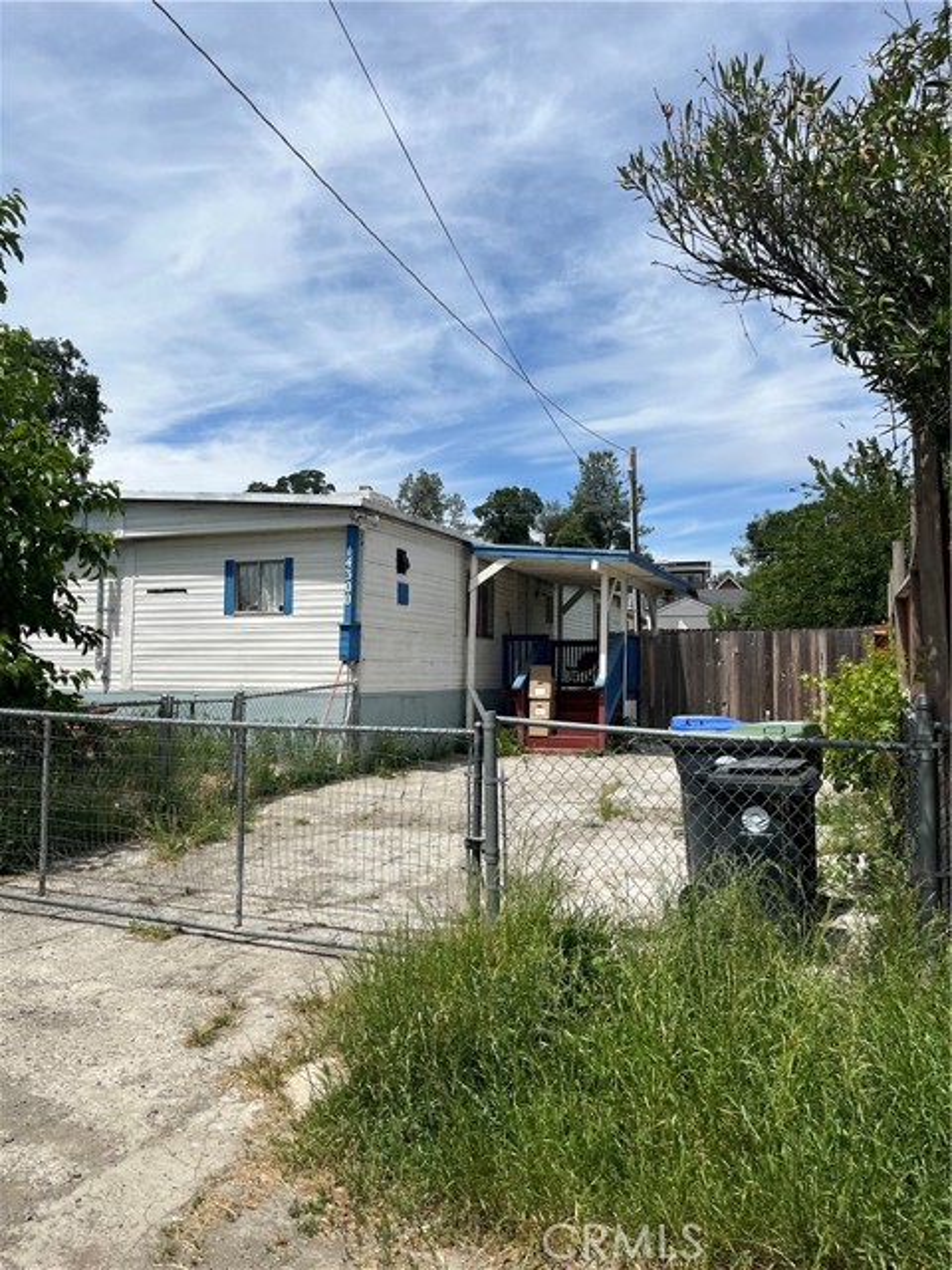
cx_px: 476
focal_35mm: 26
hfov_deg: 53.1
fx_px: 953
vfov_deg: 67.3
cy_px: 635
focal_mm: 5.1
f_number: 1.6
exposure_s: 1/5556
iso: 50
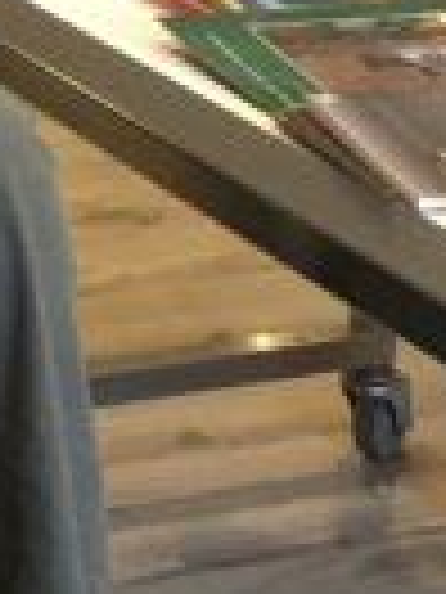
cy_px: -374
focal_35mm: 132
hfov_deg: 10.3
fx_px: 2268
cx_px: -460
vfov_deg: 13.8
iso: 200
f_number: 2.2
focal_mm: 4.15
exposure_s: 1/30
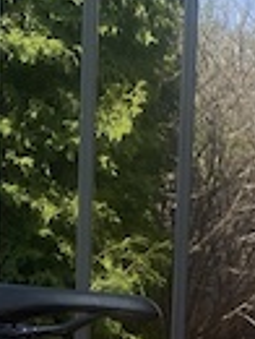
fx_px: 1566
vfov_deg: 11.5
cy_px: 582
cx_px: 216
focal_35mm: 160
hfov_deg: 9.3
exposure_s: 1/1504
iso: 32
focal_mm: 4.25
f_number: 1.8
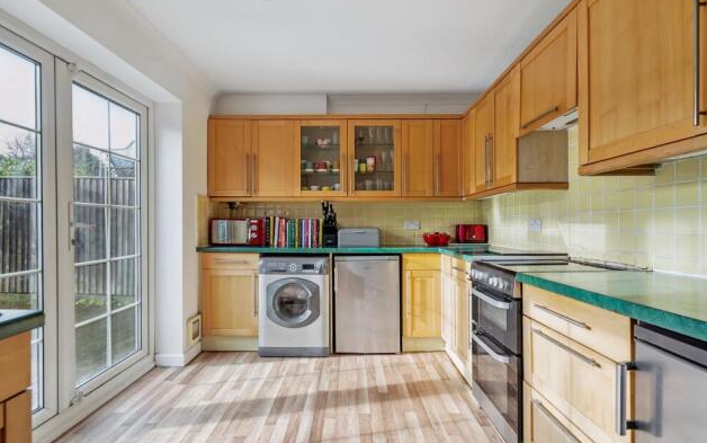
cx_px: 350
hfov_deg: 94.3
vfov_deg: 68.0
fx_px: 328
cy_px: 231
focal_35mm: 17
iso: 320
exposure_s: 1/20
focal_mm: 16
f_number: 7.1
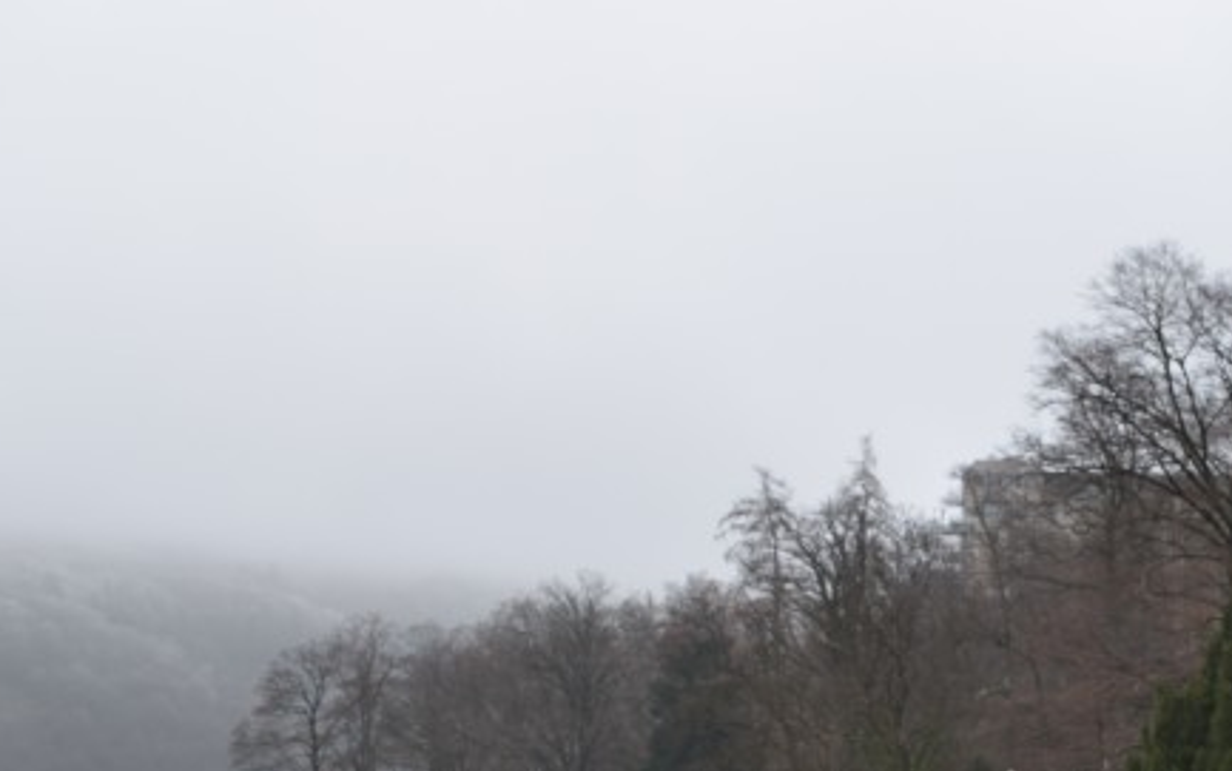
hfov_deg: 30.0
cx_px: 1138
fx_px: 2183
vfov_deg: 19.6
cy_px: 714
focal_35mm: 65
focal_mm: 18
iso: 220
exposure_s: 1/125
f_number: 5.6
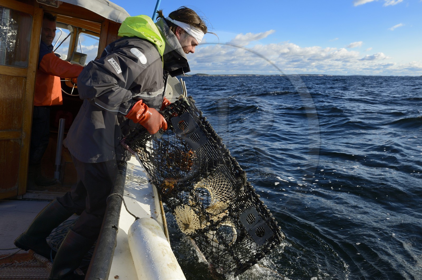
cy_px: 140
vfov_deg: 53.1
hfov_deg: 73.8
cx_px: 211
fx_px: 281
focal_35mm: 24
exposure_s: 1/400
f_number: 10
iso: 400
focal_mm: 24
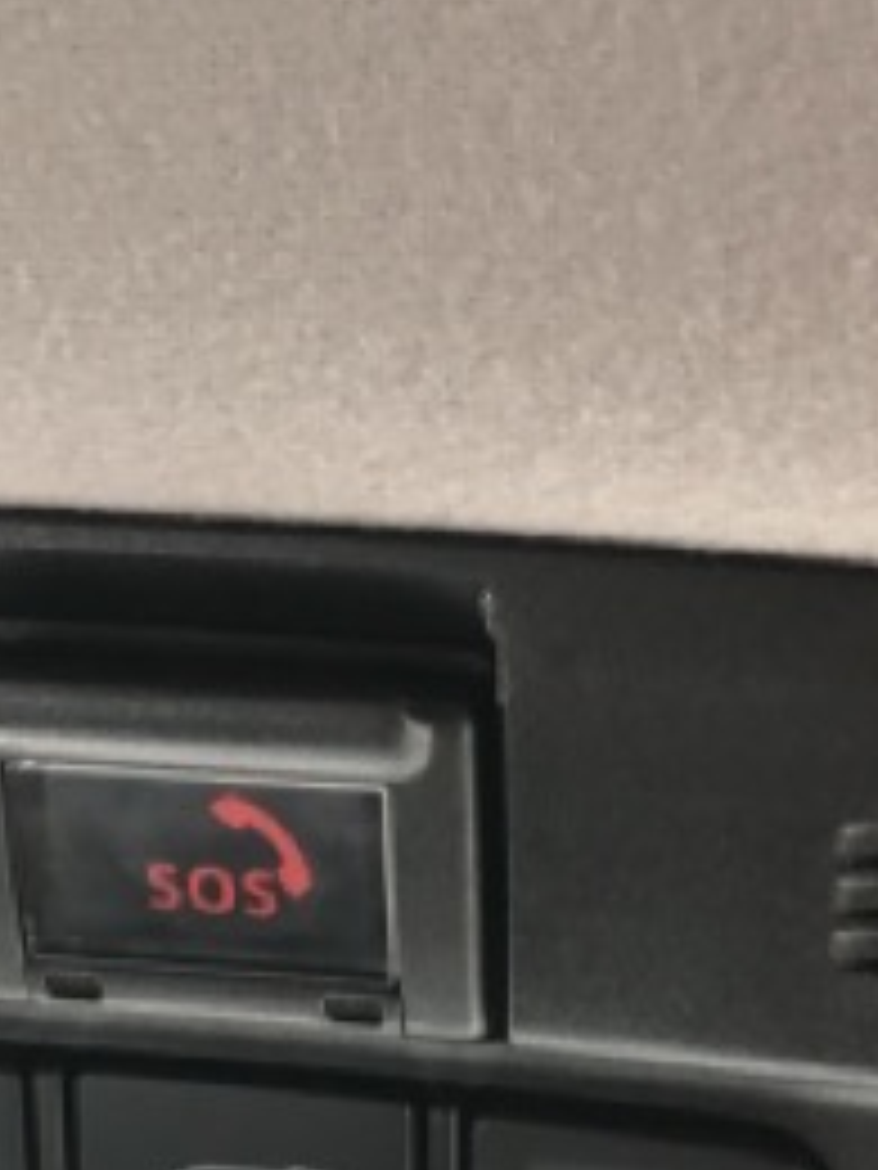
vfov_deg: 27.9
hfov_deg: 21.3
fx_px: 2333
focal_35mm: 69
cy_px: 828
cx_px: 468
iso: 100
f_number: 1.8
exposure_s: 1/15
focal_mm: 3.99
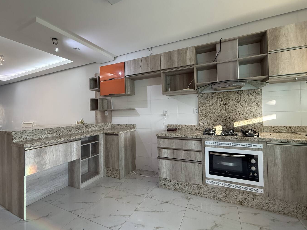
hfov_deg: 98.1
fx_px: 133
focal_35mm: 15
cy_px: 112
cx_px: 163
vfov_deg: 81.7
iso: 250
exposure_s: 1/120
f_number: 2.2
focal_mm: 2.22
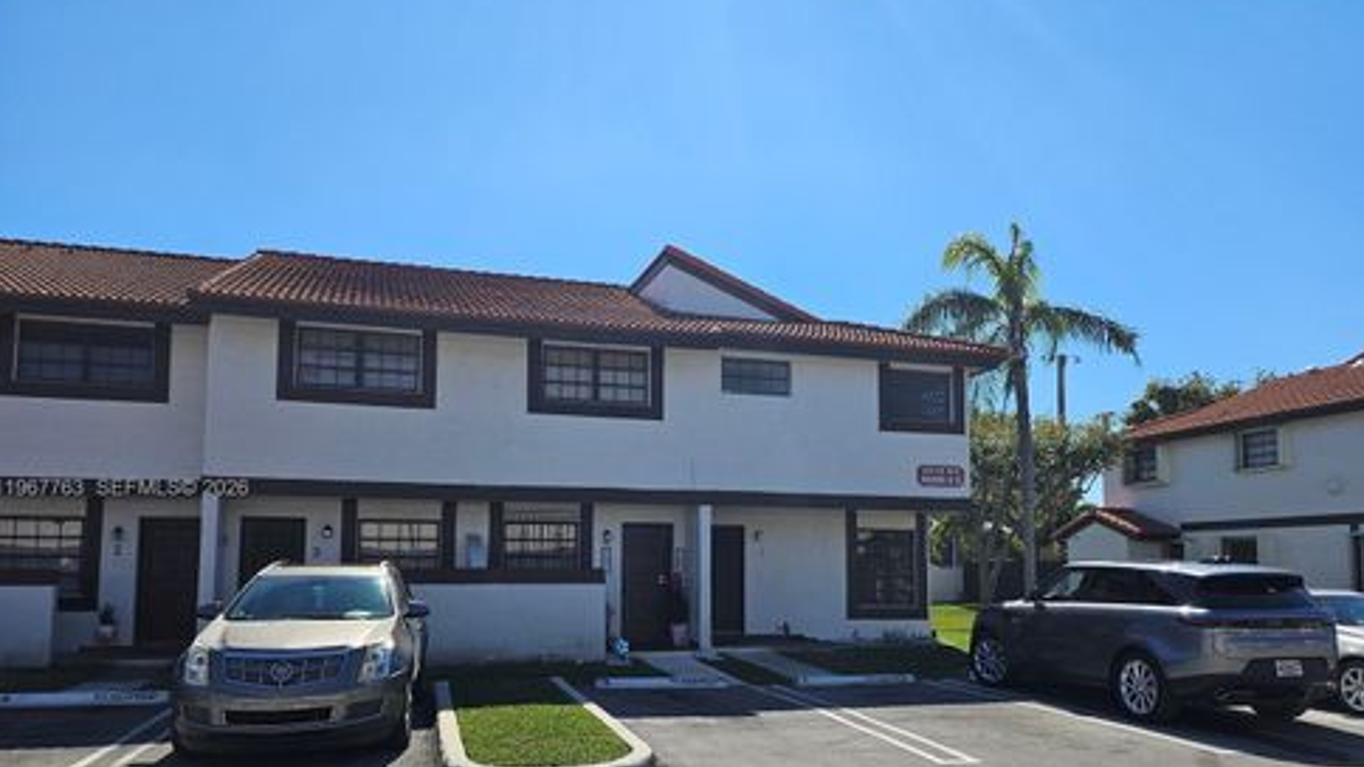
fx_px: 976
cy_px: 489
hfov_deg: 69.9
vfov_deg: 42.5
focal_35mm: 27
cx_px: 679
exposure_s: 1/4913
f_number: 1.8
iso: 50
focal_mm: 5
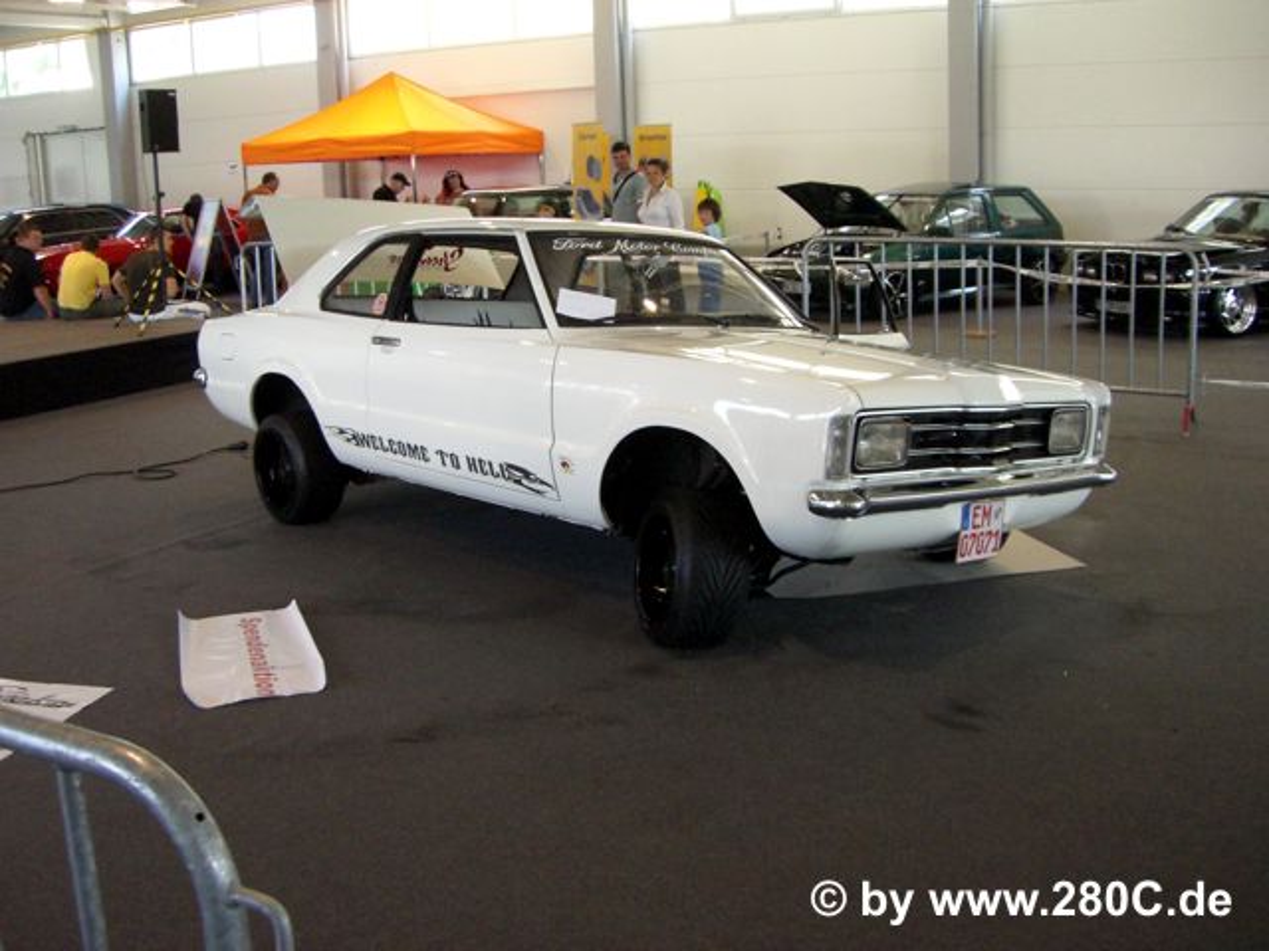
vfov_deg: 37.7
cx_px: 634
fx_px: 1393
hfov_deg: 49.0
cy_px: 476
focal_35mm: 38
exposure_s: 1/80
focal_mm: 6.2
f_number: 2.7
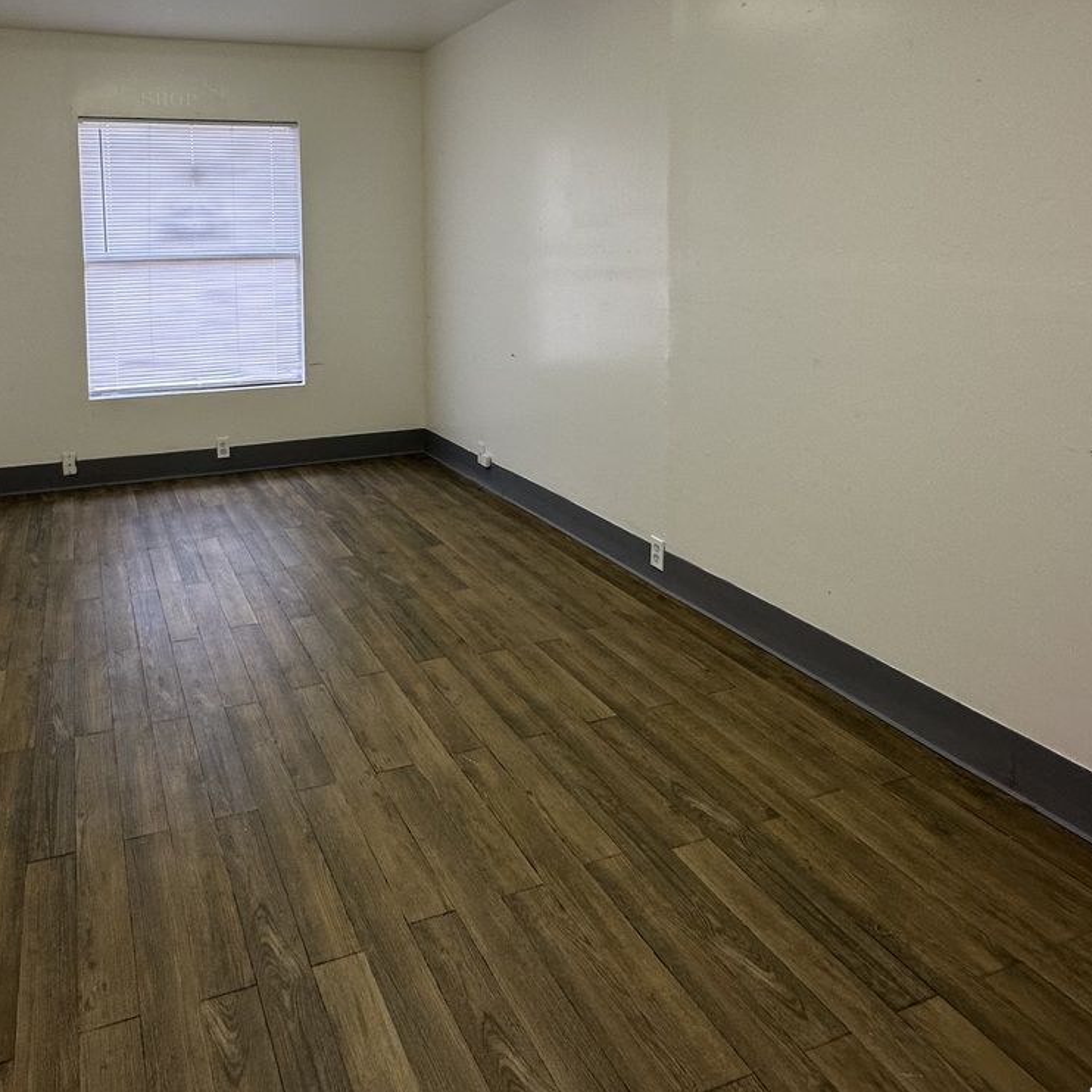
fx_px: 857
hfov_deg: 63.1
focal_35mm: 24
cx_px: 349
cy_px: 311
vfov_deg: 62.3
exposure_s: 1/120
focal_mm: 2.22
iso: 100
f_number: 2.2
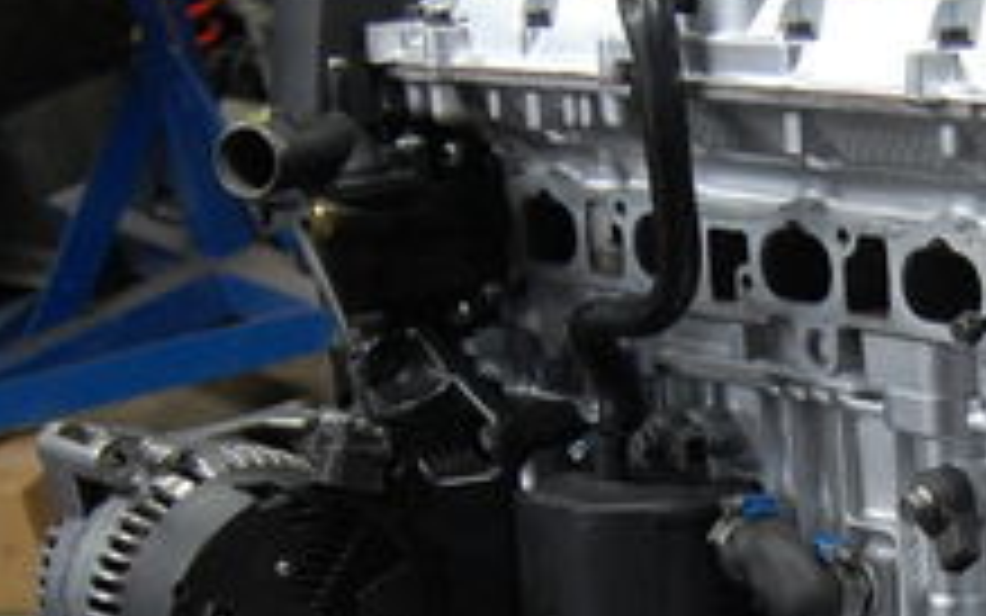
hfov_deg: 19.8
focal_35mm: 102
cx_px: 959
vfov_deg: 12.7
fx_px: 2755
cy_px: 459
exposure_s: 1/50
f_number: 3.8
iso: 800
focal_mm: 23
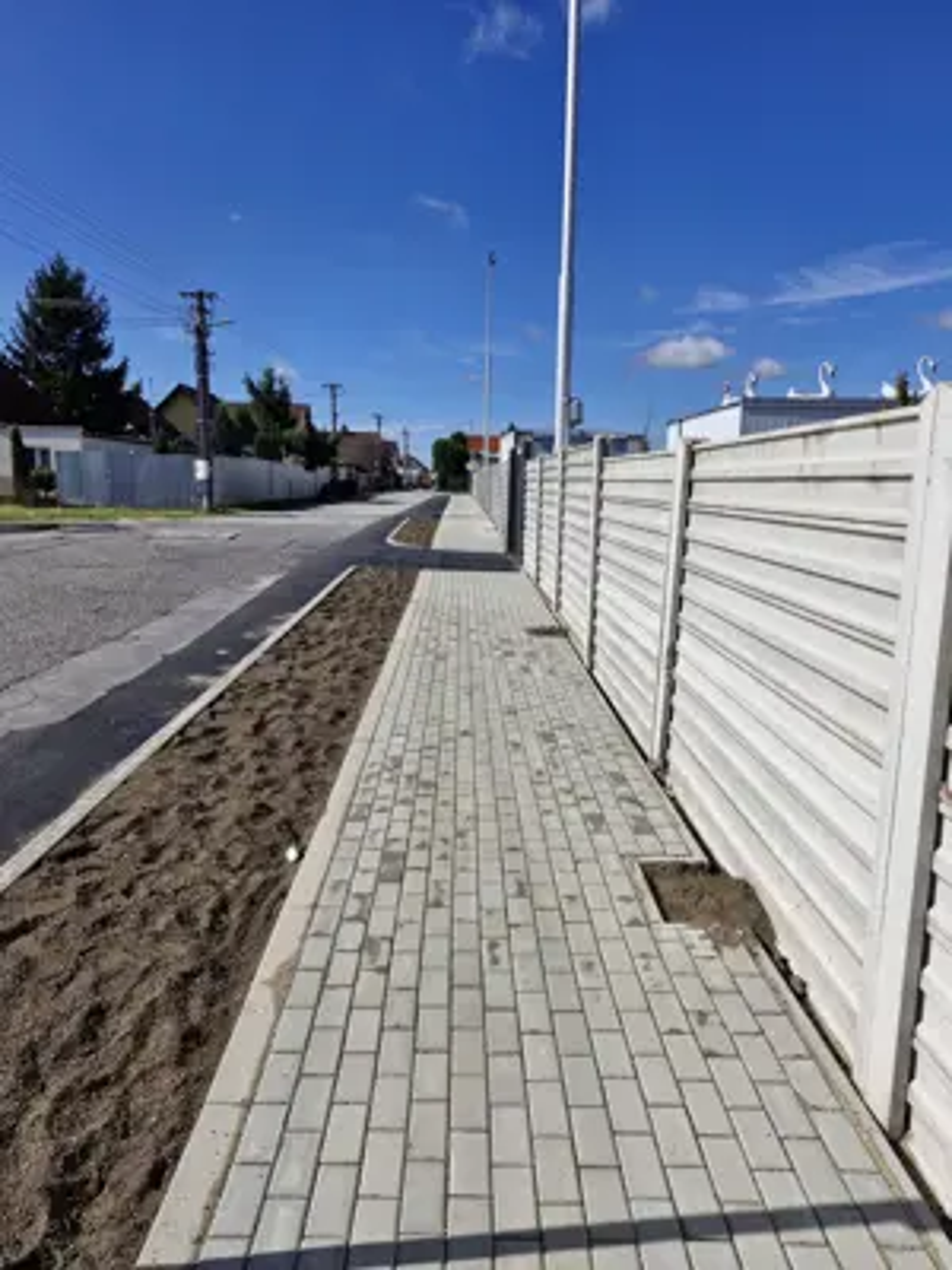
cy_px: 635
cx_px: 476
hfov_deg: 58.9
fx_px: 843
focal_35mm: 23
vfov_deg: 73.9
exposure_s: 1/3712
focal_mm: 5.54
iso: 50
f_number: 1.8
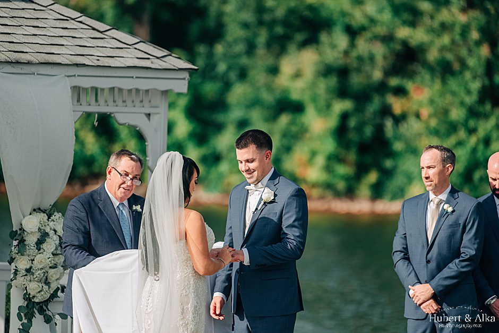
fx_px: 2772
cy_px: 166
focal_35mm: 200
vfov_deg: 6.9
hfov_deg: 10.3
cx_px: 250
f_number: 2.8
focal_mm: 200
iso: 400
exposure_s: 1/6400
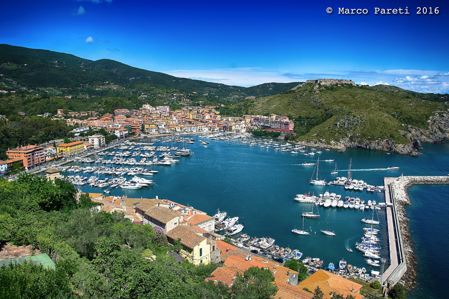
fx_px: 318
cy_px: 150
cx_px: 224
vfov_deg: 50.4
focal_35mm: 26
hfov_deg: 70.4
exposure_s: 1/250
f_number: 8
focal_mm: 17
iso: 100
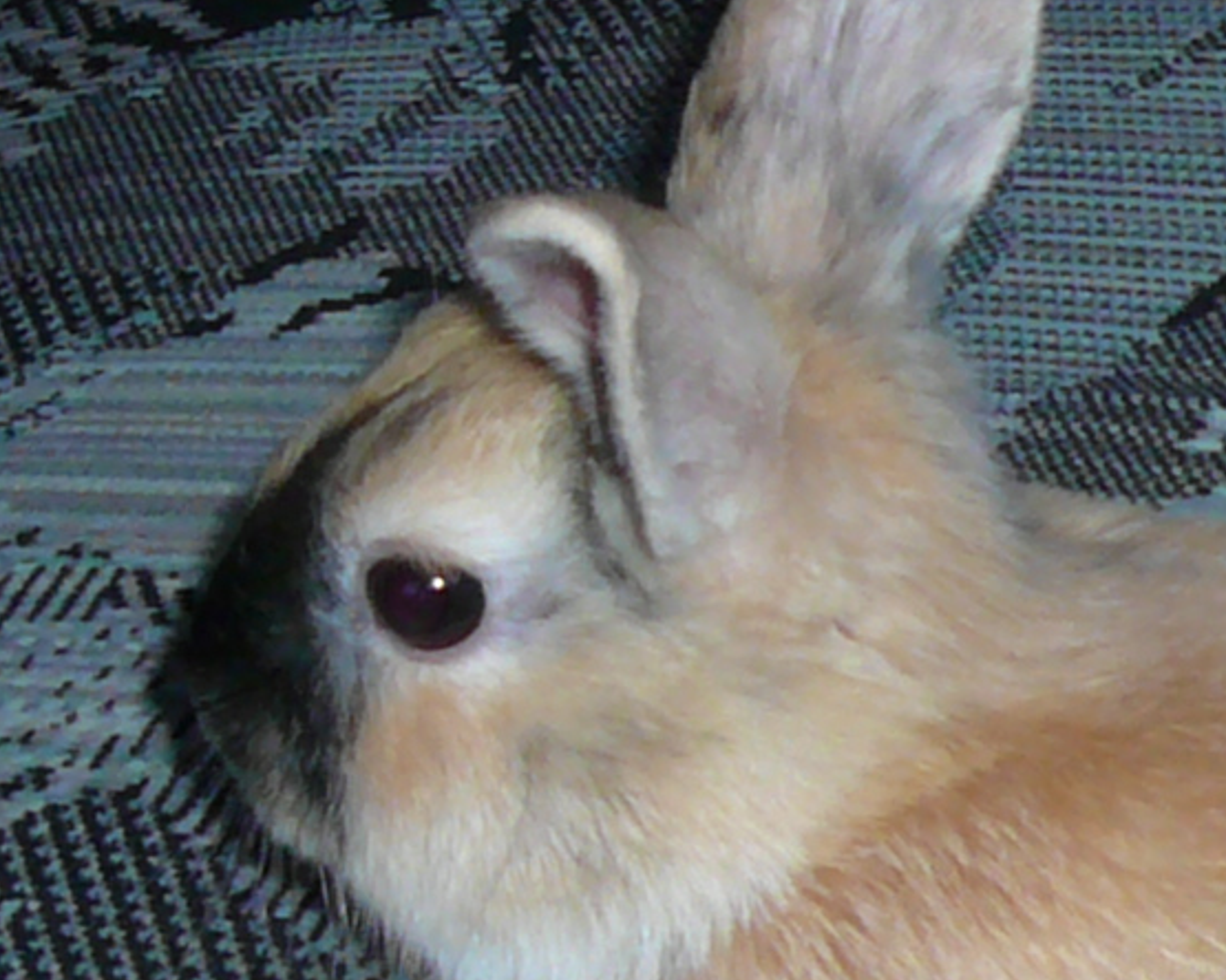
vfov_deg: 10.1
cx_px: 983
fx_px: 5552
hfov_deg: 12.5
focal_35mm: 153
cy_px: 739
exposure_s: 1/30
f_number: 2.8
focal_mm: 4.6
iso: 100
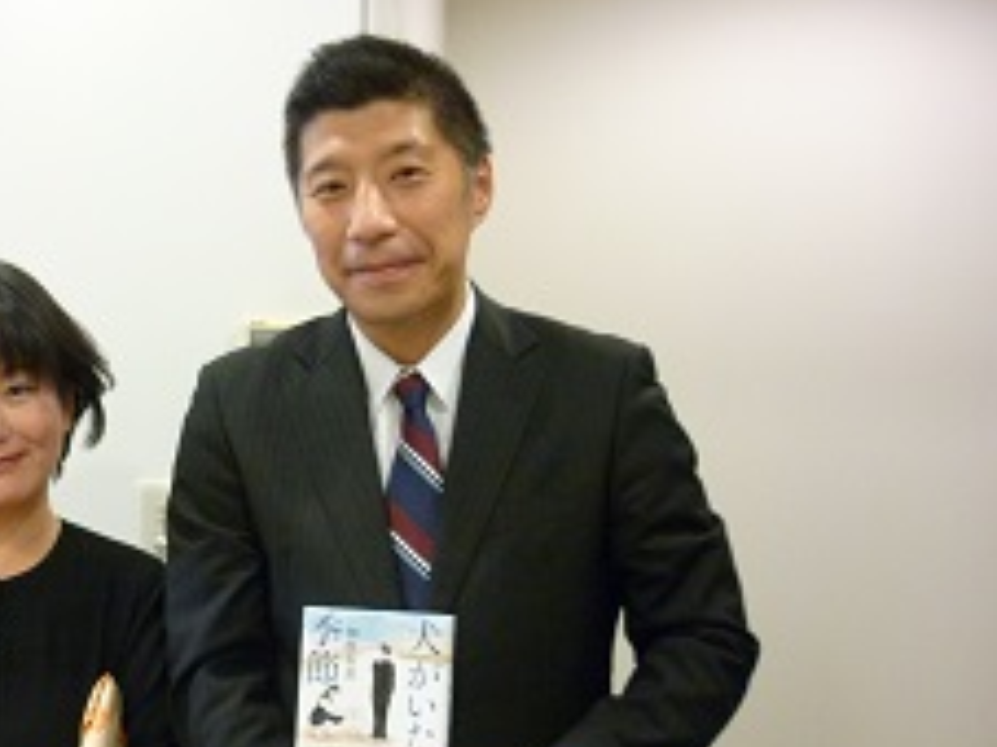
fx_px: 1526
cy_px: 490
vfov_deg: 27.4
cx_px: 261
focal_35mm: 53
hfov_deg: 35.5
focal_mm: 5.5
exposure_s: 1/30
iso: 400
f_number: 2.8
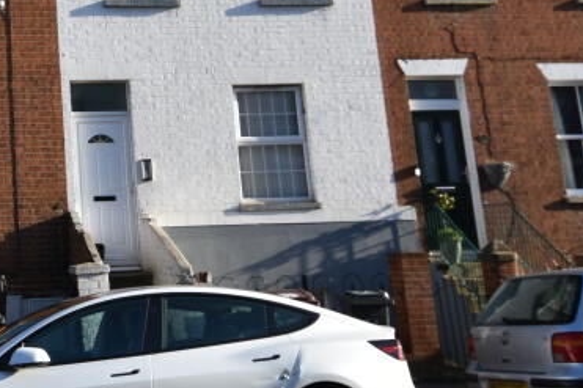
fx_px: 939
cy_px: 20
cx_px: -50
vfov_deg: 22.6
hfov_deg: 30.9
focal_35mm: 58
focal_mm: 14
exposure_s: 1/500
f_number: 8
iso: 360
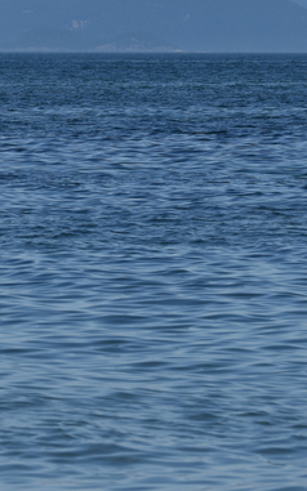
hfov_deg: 3.1
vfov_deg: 4.9
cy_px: 108
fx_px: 5732
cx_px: -135
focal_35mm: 428
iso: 100
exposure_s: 1/400
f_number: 10
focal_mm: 125
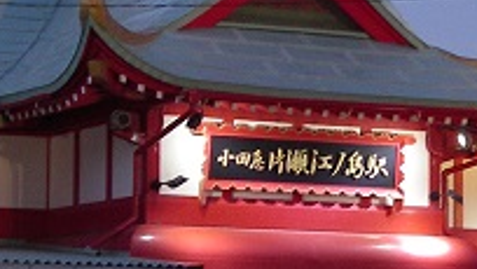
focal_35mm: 253
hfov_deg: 8.5
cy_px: 213
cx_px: 236
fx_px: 3202
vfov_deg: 4.8
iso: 200
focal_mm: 12.8
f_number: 3.3
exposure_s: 1/8
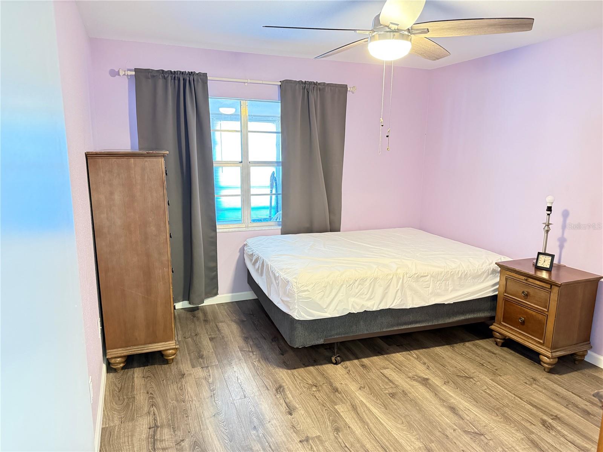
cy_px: 226
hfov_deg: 71.6
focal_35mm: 24
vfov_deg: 56.8
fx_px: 418
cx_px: 302
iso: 1250
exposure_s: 1/30
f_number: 1.78
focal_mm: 6.76
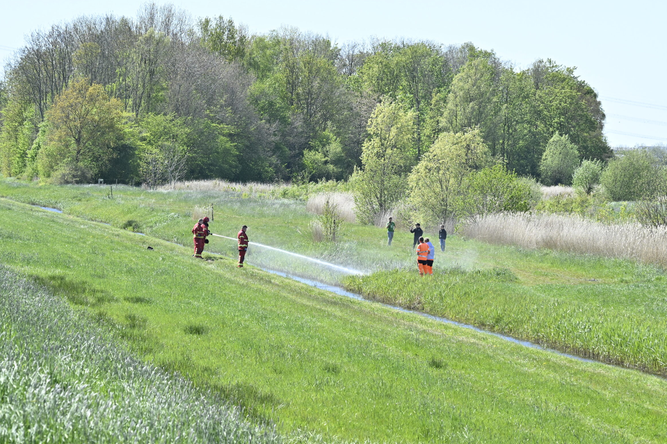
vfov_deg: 7.6
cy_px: 206
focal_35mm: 181
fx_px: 3353
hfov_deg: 11.4
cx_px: 353
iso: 200
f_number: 6.3
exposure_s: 1/500
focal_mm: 110
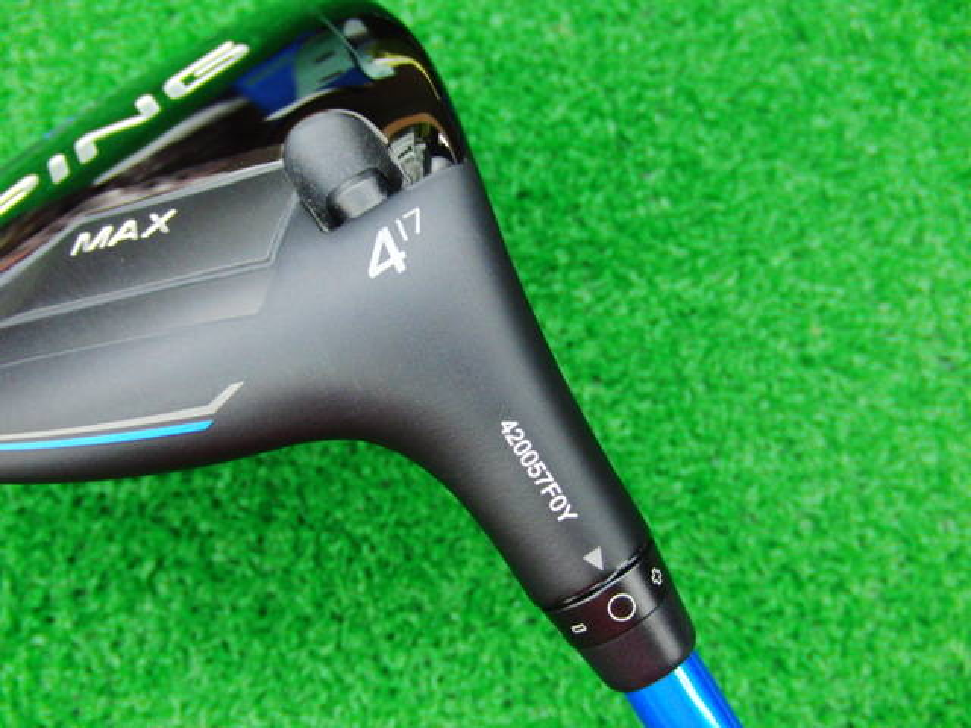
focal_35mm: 37
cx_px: 486
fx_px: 1038
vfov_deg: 38.7
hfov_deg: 50.1
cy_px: 364
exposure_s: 1/15
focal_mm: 6.42
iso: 400
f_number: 3.6
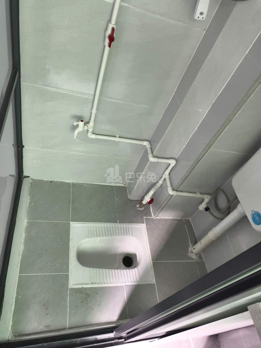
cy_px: 174
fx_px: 231
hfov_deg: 58.9
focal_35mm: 23
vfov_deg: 73.9
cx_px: 130
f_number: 1.57
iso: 901
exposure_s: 1/100
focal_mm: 5.6
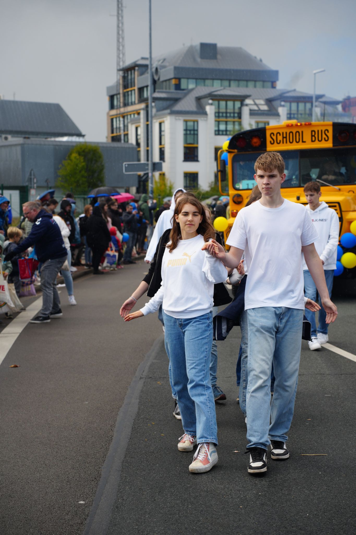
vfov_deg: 27.0
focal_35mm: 75
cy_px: 268
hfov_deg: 18.2
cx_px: 178
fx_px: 1113
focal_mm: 75
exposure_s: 1/500
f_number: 5
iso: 200
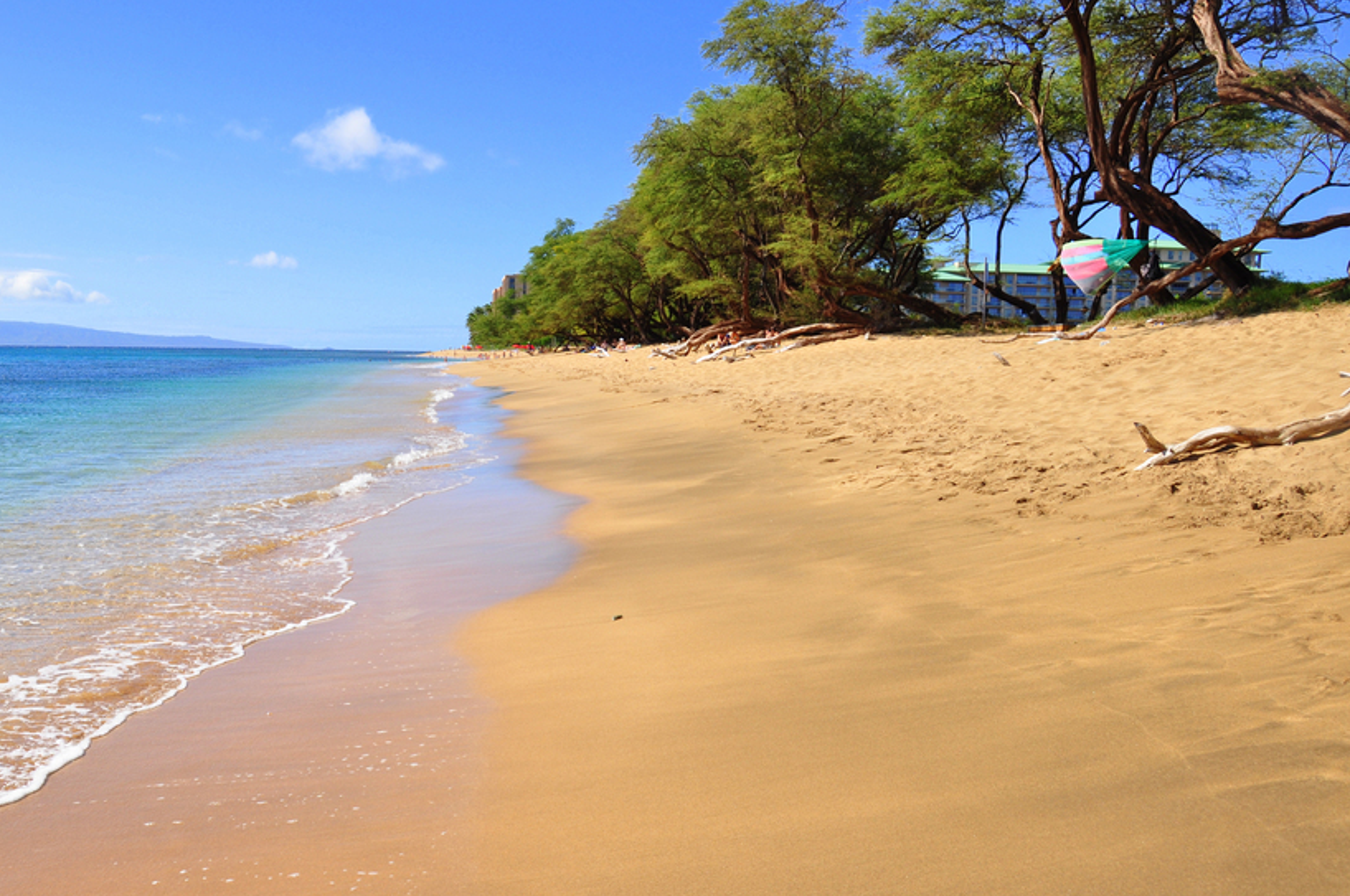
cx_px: 543
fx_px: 1236
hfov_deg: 56.9
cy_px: 487
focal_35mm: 33
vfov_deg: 39.8
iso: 200
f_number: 7.1
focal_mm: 18
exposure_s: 1/640
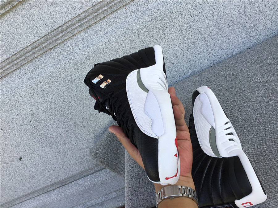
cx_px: 139
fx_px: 249
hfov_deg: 58.4
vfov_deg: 45.4
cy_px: 104
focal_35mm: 31
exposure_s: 1/311
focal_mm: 3.3
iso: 25
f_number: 2.4
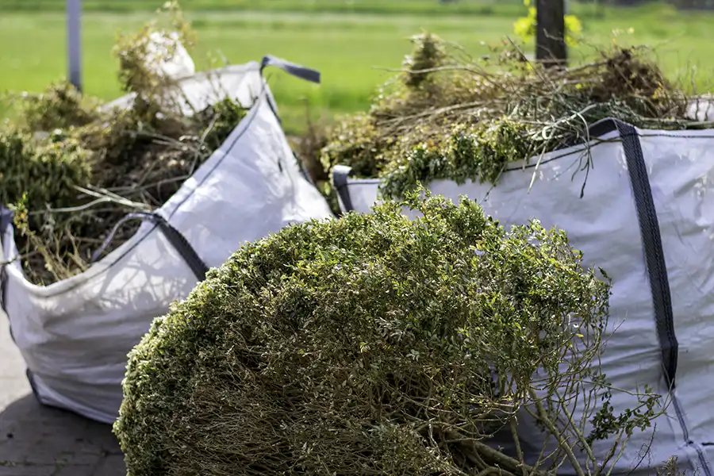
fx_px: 1487
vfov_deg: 18.2
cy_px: 238
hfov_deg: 27.0
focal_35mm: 75
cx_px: 357
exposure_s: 1/1250
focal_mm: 50
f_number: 2.2
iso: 100
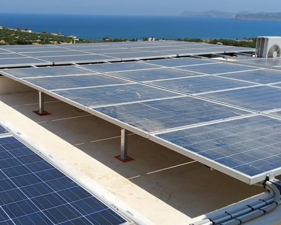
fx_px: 358
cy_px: 114
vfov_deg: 34.9
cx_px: 103
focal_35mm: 43
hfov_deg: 42.5
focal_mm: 4.28
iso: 100
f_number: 1.75
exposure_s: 1/4499
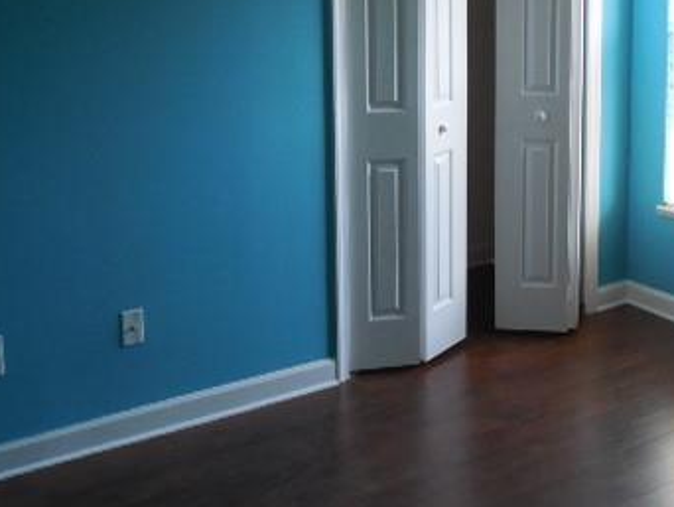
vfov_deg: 24.8
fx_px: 1130
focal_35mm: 58
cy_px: 85
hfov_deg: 32.9
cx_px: 449
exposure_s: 1/30
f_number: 3.6
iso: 400
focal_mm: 5.6
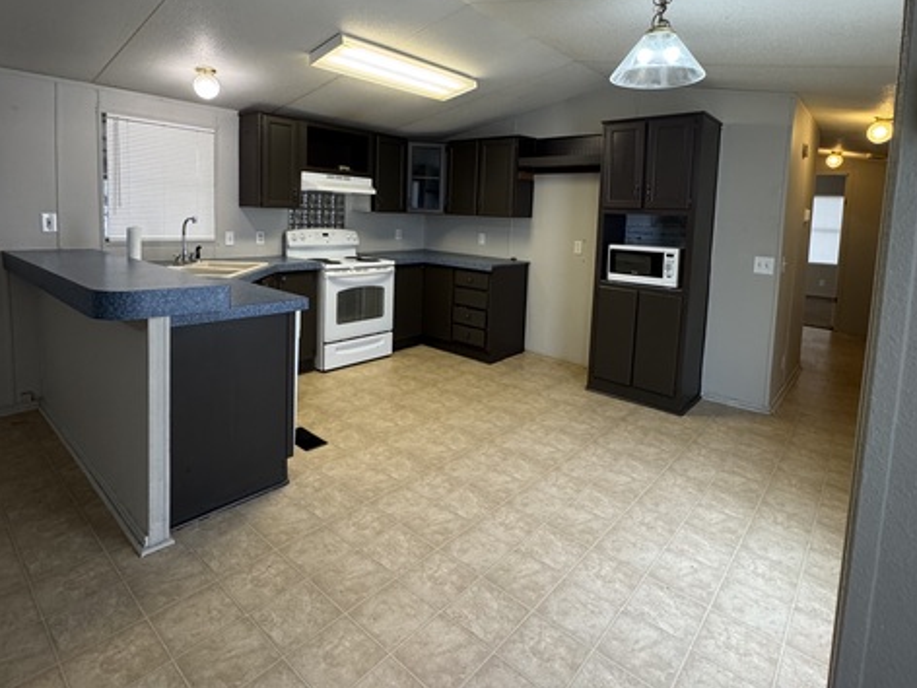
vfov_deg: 67.5
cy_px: 255
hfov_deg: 84.7
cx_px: 458
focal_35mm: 19
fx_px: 503
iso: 250
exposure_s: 1/120
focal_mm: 2.22
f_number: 2.2
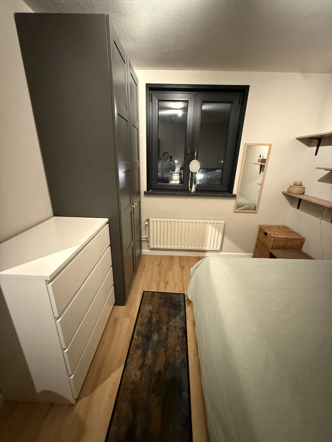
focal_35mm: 14
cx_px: 166
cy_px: 221
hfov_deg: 85.7
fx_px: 179
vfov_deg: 102.1
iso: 1000
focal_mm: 2.22
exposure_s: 1/33
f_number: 2.2
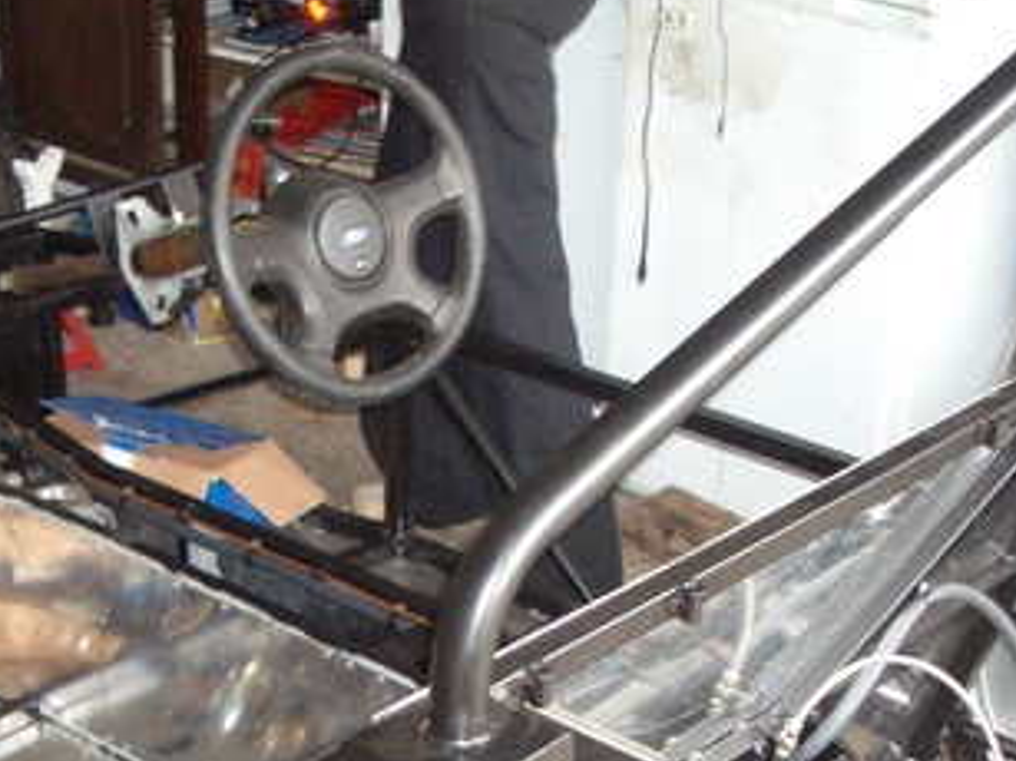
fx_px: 2142
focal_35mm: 73
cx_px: 304
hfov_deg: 26.5
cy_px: 741
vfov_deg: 19.6
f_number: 2.6
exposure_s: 1/60
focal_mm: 5.8
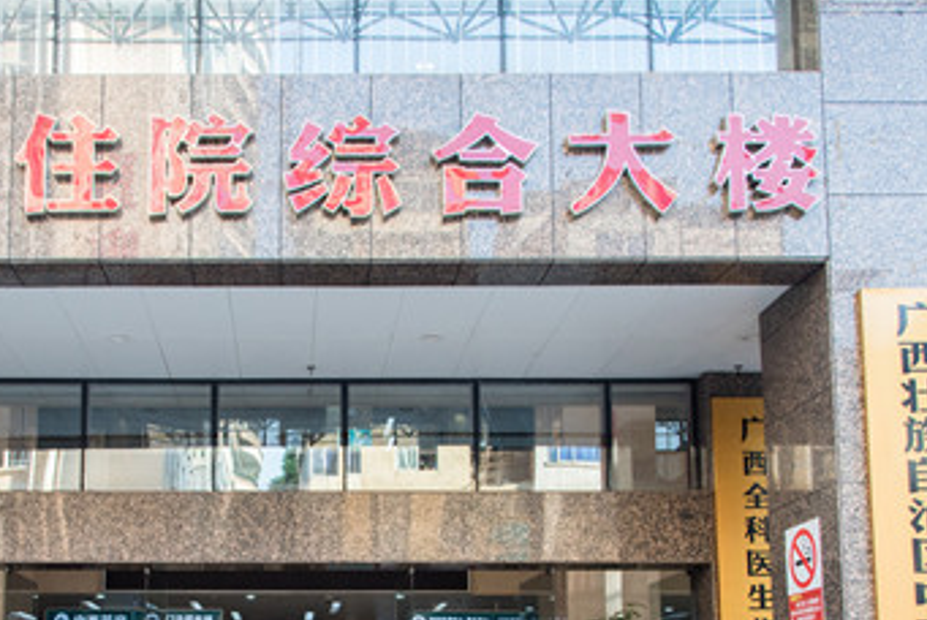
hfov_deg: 42.8
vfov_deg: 28.6
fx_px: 1160
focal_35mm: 45
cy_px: 575
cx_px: 285
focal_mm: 24
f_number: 8
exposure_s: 1/100
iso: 400
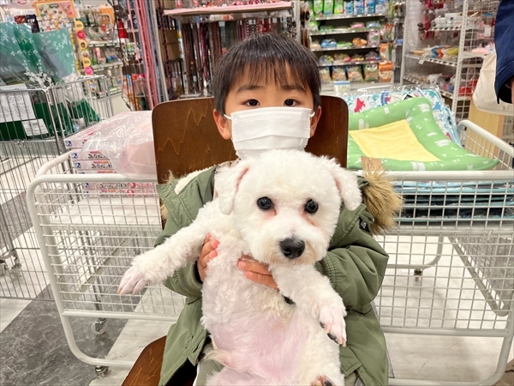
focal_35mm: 26
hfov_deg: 67.3
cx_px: 257
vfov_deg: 53.1
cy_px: 193
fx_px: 386
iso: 64
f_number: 1.6
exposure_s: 1/100
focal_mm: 5.1
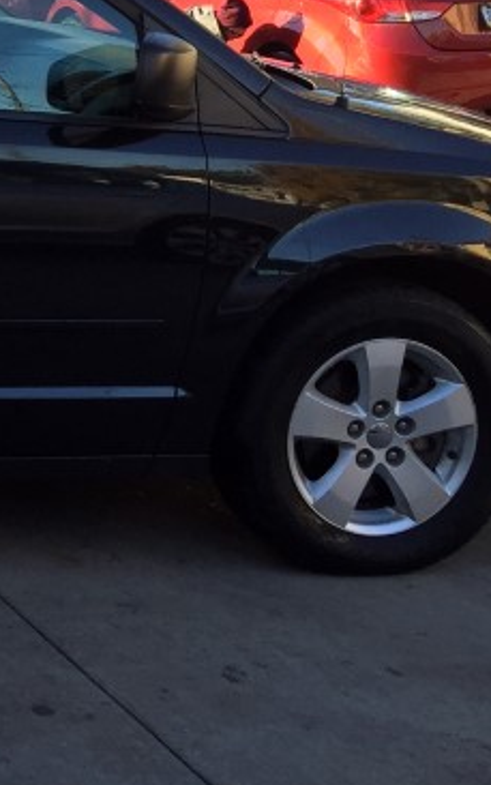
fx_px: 1840
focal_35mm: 86
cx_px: -397
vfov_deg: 23.5
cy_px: 97
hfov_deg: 13.6
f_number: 2.2
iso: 32
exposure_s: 1/341
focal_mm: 4.15
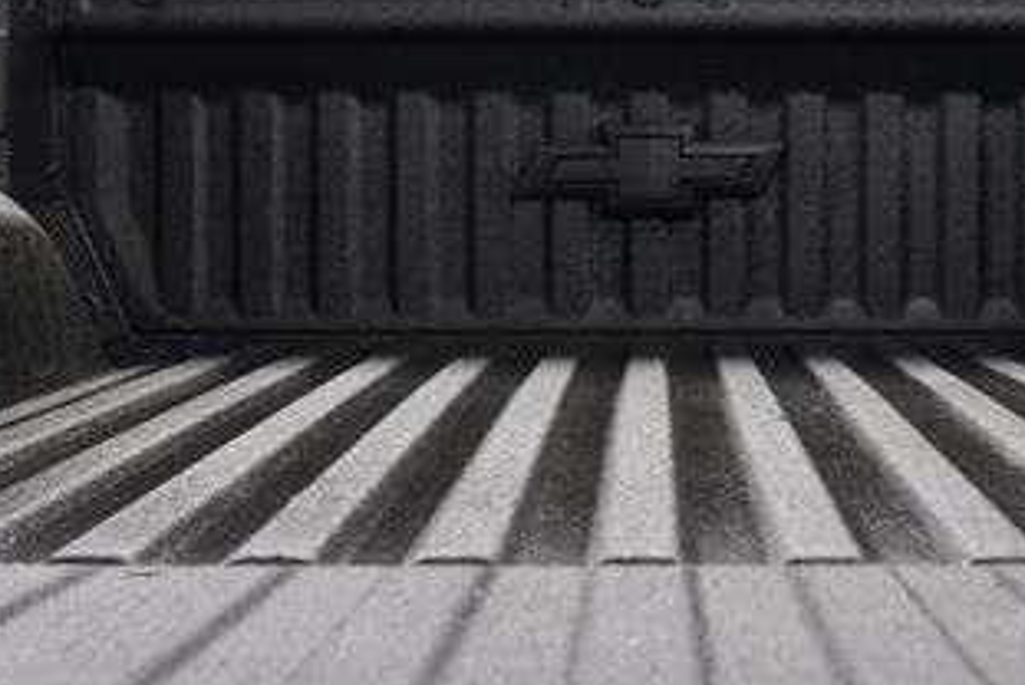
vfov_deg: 18.4
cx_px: 646
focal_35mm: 74
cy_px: 232
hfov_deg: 27.2
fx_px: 2109
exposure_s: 1/60
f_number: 4
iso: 1600
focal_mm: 24
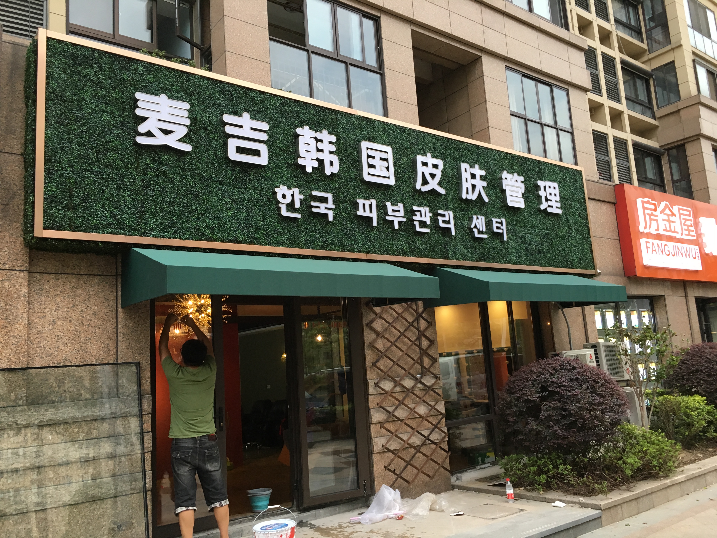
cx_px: 358
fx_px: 601
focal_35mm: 29
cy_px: 269
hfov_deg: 61.7
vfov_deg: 48.2
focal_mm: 4.15
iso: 50
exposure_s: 1/33
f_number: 2.2
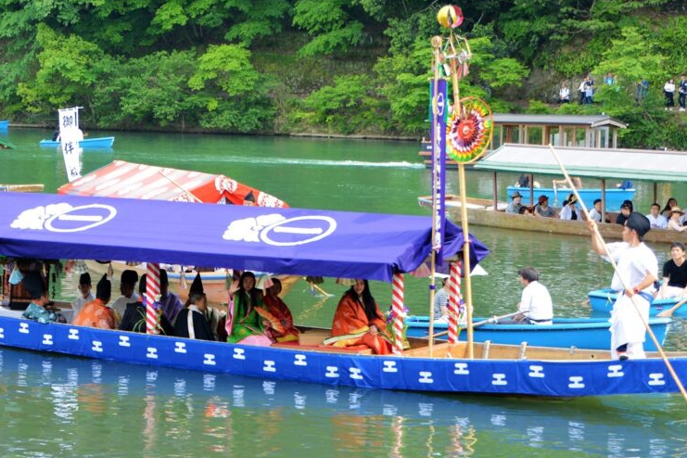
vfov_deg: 16.1
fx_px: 1622
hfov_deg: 23.9
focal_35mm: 85
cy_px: 173
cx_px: 296
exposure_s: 1/100
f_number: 5
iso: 100
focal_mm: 42
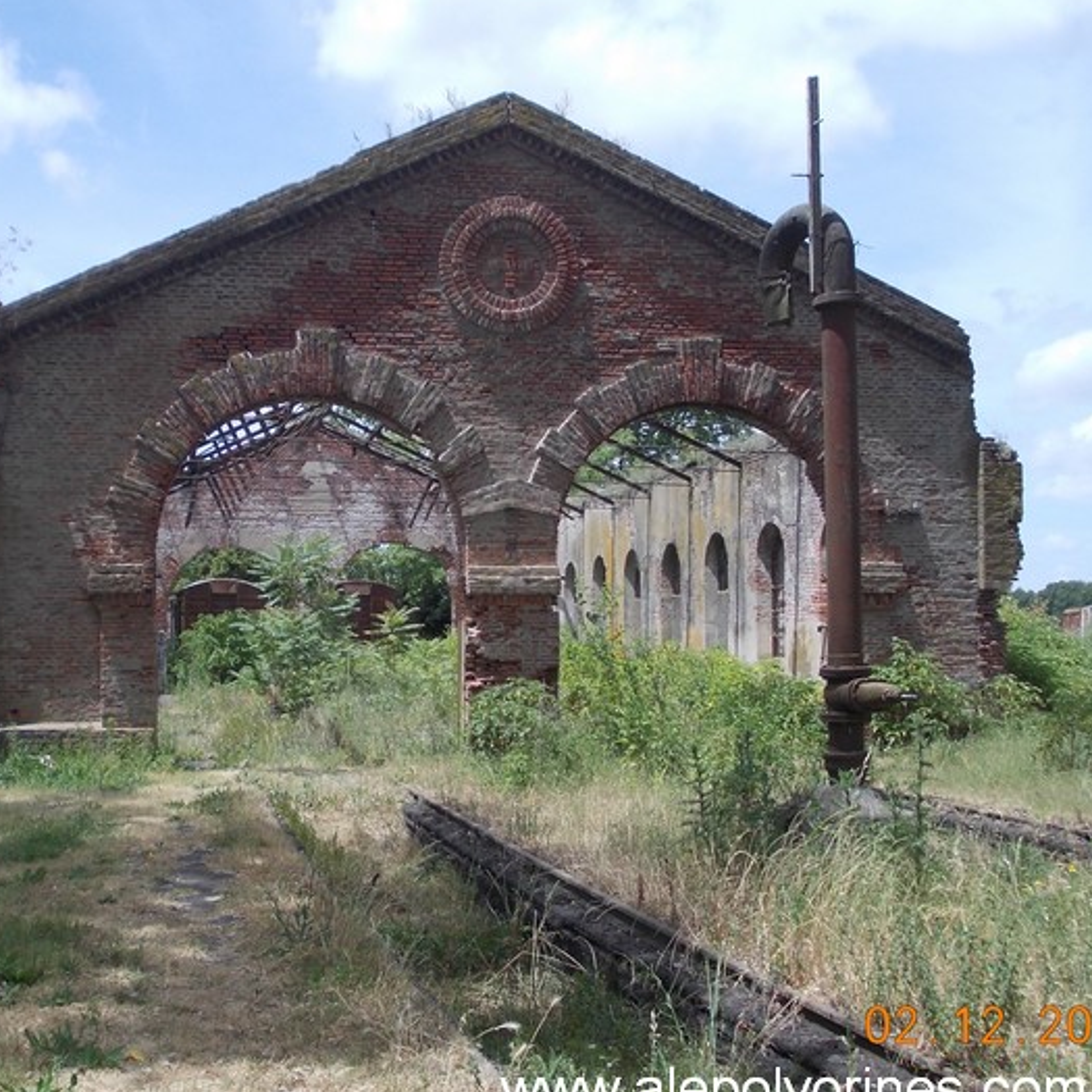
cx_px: 435
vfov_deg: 34.7
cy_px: 570
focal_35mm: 49
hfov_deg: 34.6
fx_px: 1749
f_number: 6.2
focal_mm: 5.3
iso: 80
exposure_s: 1/250
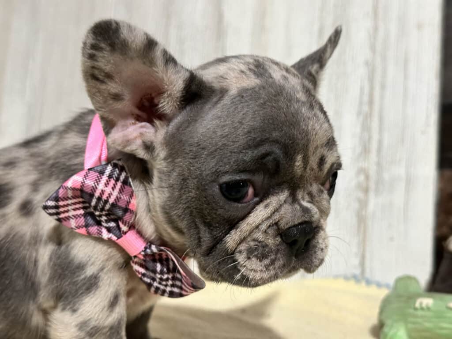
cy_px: 170
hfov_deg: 39.7
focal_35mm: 48
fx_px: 627
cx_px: 226
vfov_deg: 30.3
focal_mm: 6.86
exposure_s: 1/40
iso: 500
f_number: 1.78
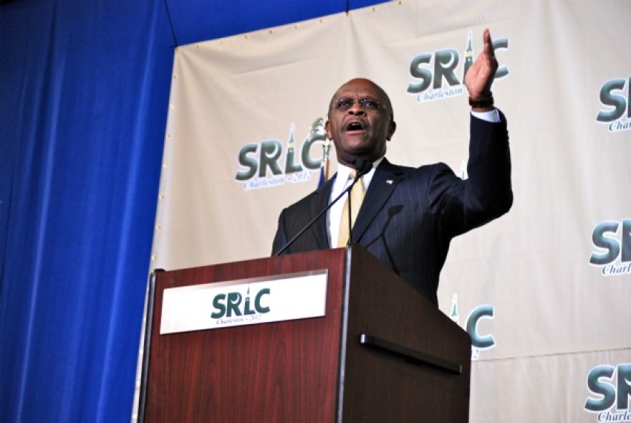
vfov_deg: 11.2
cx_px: 316
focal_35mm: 123
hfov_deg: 16.6
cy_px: 212
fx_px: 2158
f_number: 4.5
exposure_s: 1/80
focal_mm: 82
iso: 400
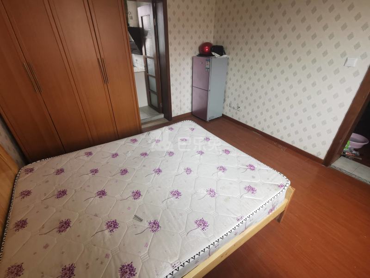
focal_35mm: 17
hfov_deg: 91.0
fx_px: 182
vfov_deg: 74.7
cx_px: 185
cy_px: 139
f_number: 2.2
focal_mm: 2.26
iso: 100
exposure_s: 1/50
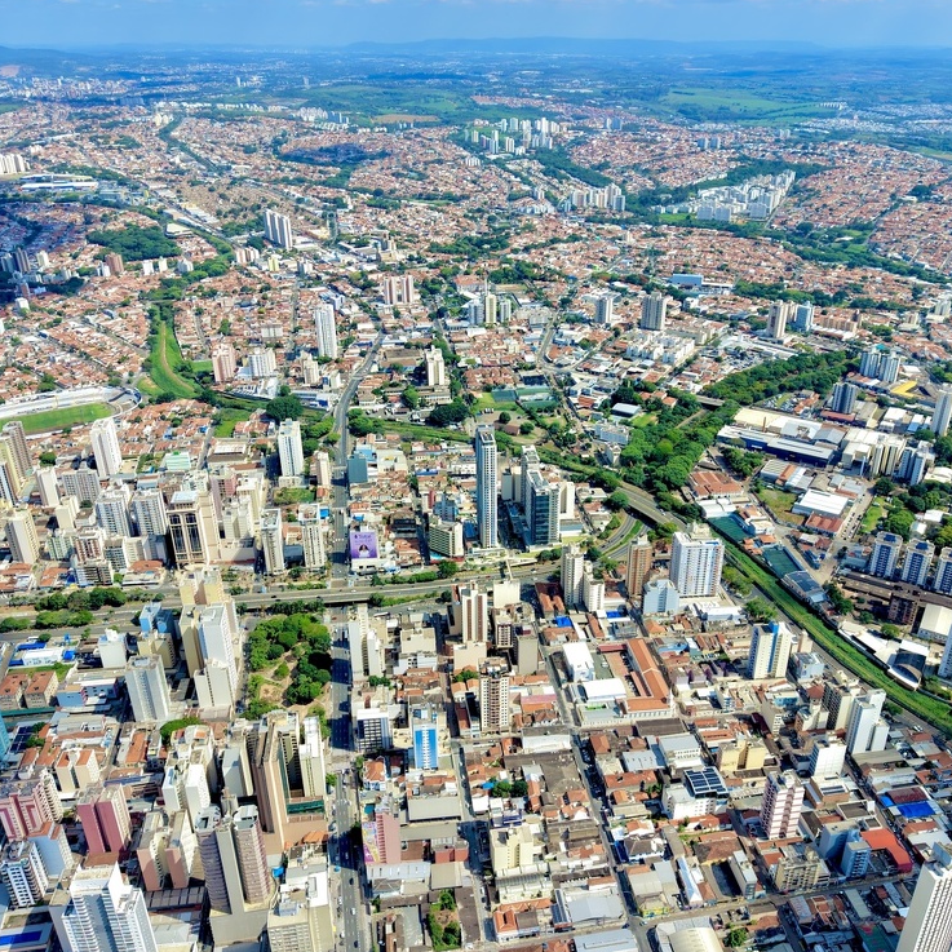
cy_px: 475
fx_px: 902
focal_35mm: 29
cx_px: 504
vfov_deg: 55.6
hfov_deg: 55.6
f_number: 1.8
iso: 200
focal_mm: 8.67
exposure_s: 1/6400
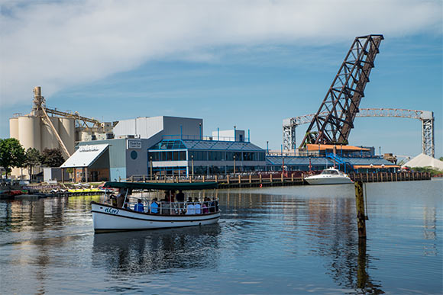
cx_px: 222
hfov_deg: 39.6
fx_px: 615
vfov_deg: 27.0
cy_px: 148
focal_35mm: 50
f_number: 9.5
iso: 200
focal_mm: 50
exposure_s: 1/500
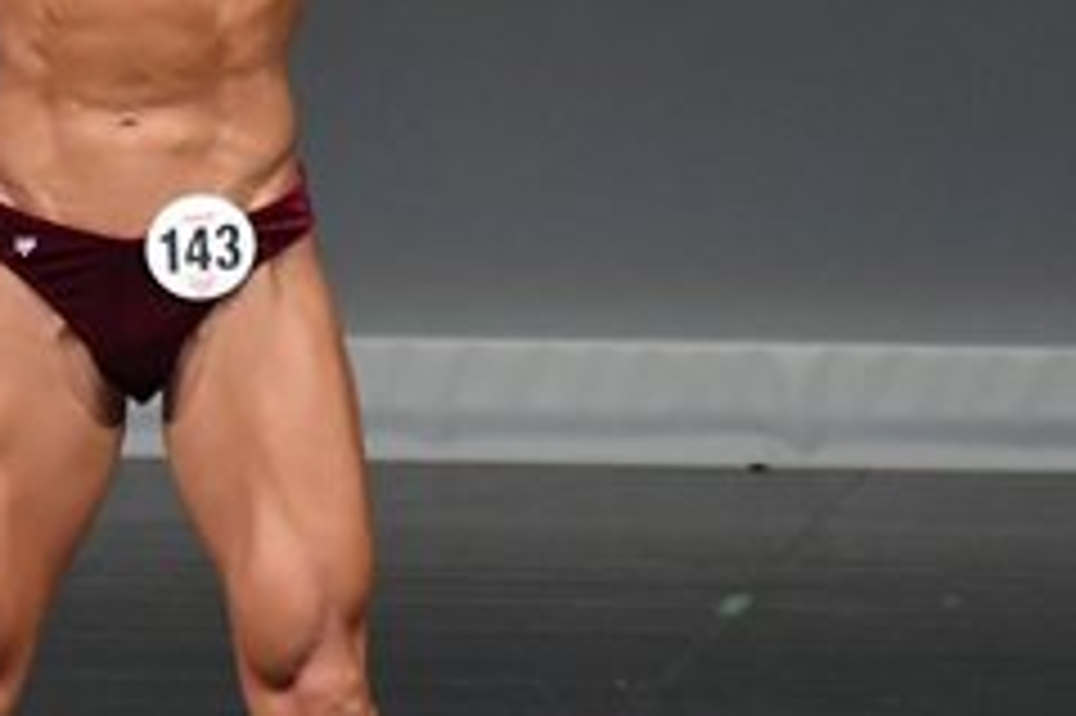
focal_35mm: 1023
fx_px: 30554
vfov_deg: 1.3
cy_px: 221
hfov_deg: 2.0
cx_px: 160
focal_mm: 210
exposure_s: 1/400
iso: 4000
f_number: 5.6
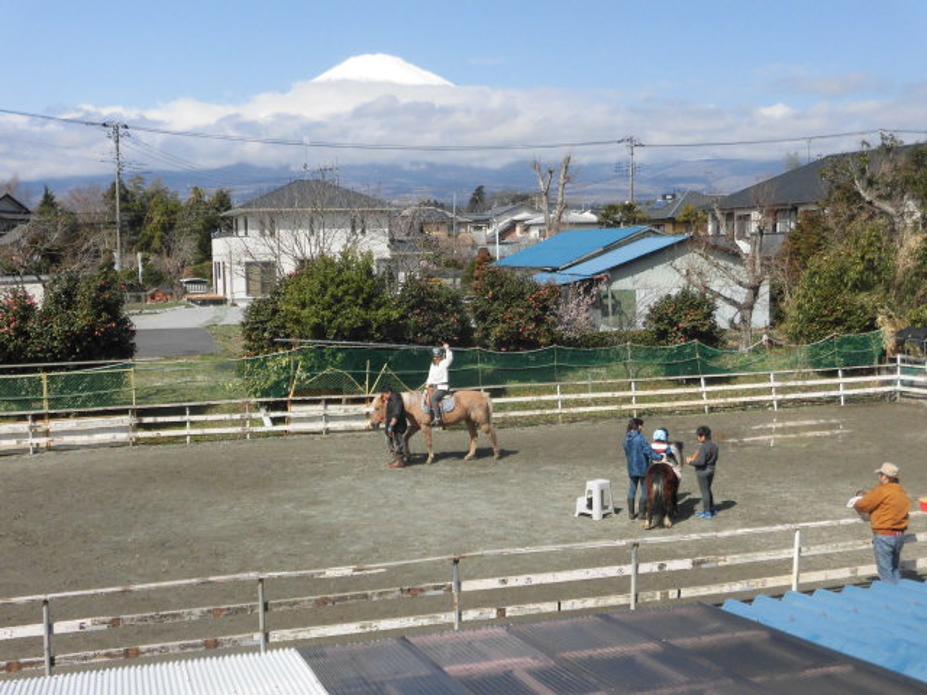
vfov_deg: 33.6
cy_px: 348
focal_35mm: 43
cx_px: 464
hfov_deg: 43.9
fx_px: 1152
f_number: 9.7
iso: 100
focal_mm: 7.72
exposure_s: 1/200
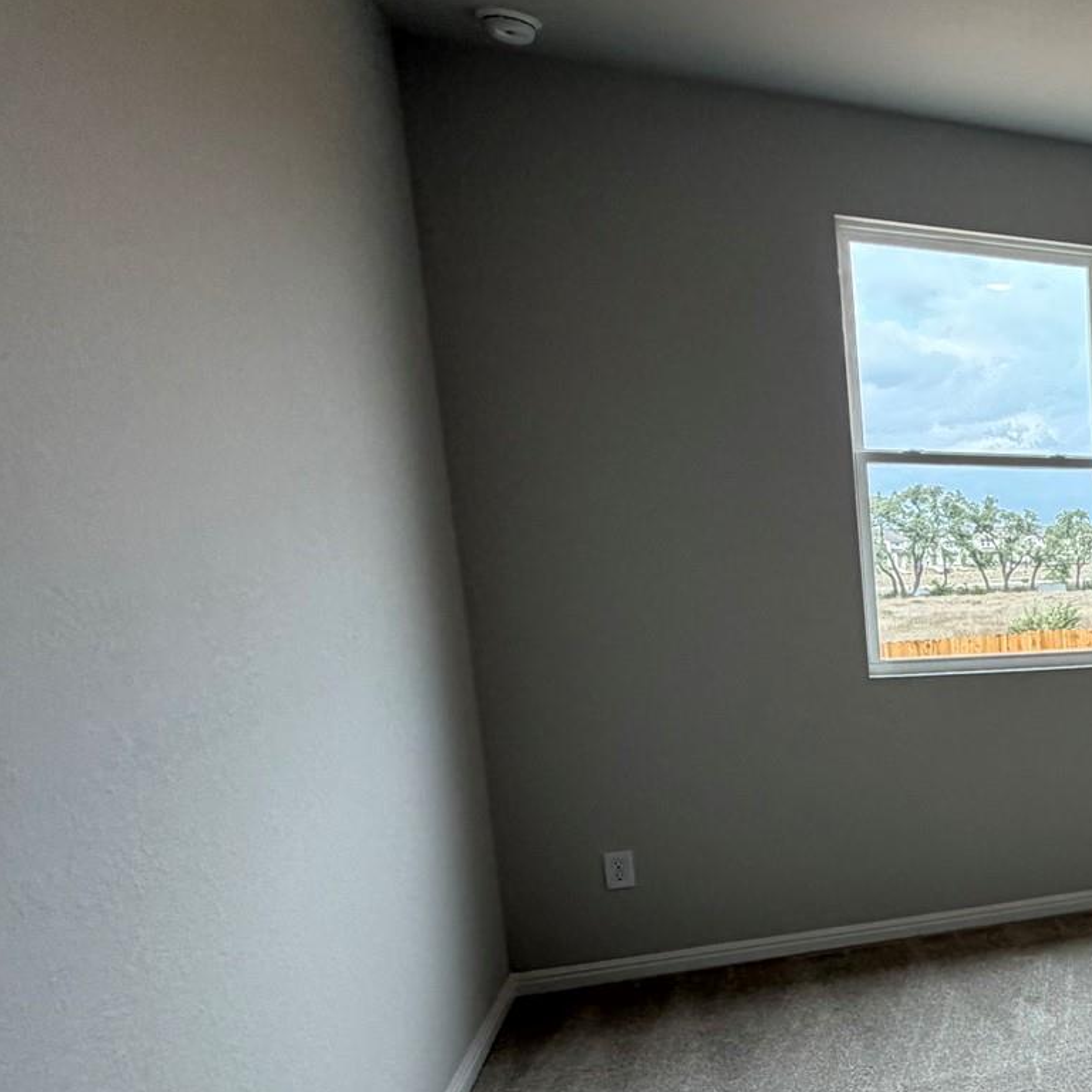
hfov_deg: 35.1
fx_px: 1178
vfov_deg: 49.0
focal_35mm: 33
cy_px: 721
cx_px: 1408
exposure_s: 1/121
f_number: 2.2
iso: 125
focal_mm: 2.22
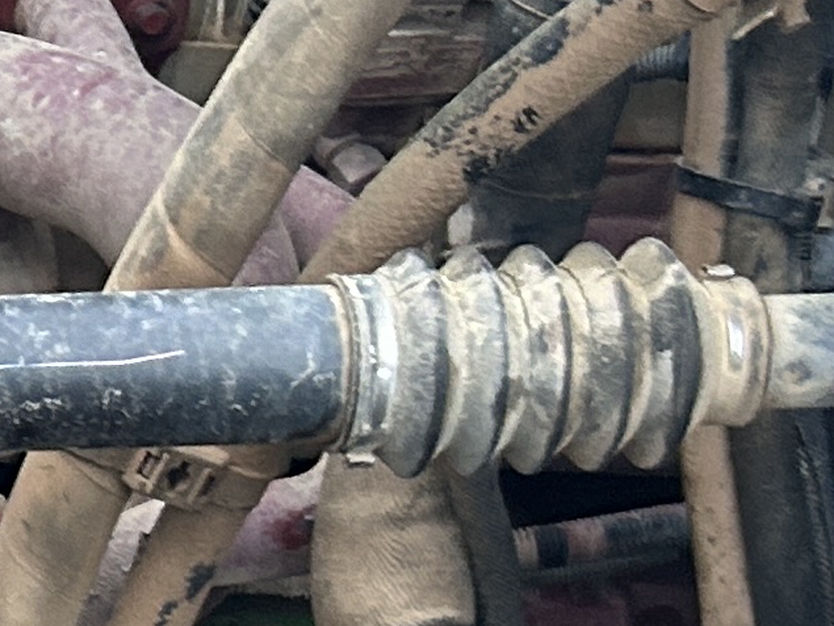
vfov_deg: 8.9
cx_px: -1024
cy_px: 692
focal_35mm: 165
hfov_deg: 10.6
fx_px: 3978
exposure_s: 1/60
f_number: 1.5
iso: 200
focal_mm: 5.7
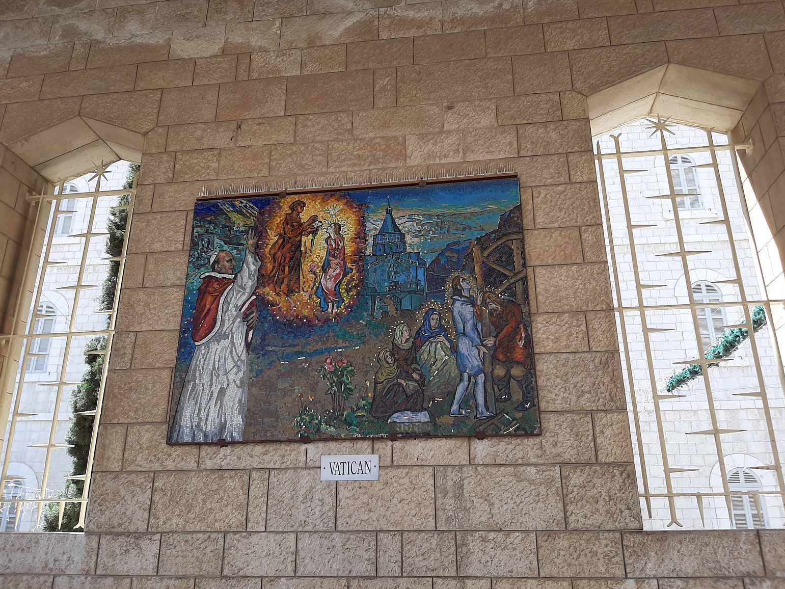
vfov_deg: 51.4
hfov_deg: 65.3
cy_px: 296
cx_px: 391
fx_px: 612
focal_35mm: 27
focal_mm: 3.93
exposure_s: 1/533
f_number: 1.7
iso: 40
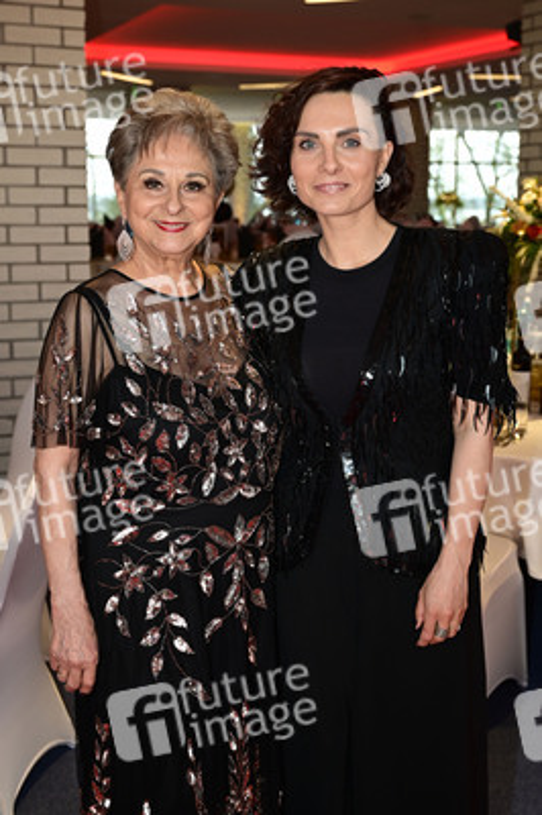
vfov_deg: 45.5
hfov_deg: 31.1
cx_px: 271
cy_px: 408
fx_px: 973
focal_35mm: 43
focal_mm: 43
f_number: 4.5
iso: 1250
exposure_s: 1/200
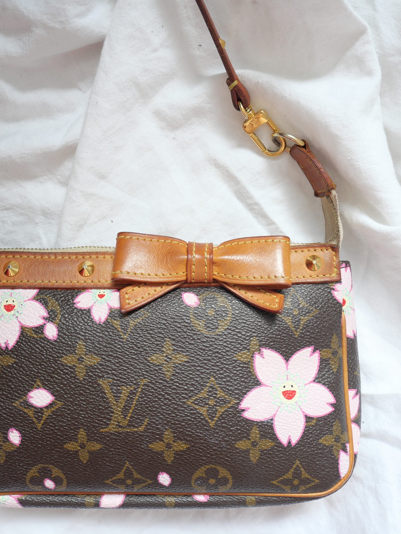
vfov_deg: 54.0
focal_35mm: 34
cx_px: 200
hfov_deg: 41.8
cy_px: 267
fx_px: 525
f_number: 4
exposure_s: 1/60
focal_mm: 17
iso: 500
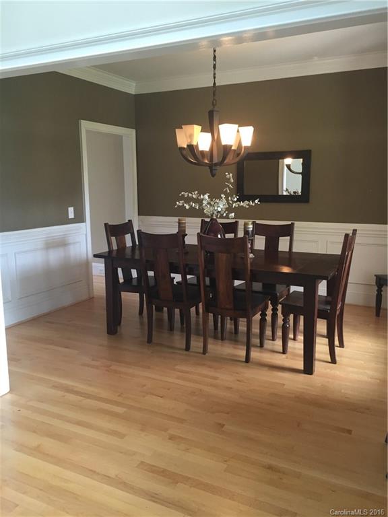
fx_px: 433
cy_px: 258
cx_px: 194
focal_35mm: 29
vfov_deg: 61.7
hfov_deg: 48.2
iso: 100
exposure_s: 1/30
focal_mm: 4.15
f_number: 2.2
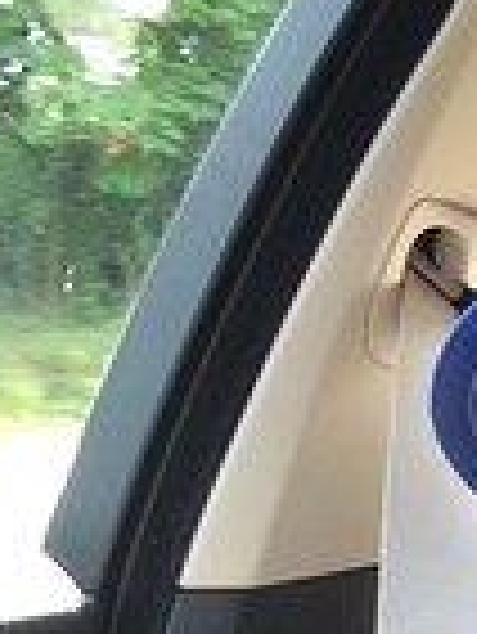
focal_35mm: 112
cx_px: 680
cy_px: 868
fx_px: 2055
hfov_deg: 12.7
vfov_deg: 16.4
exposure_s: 1/120
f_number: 2.4
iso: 50
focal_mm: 2.15
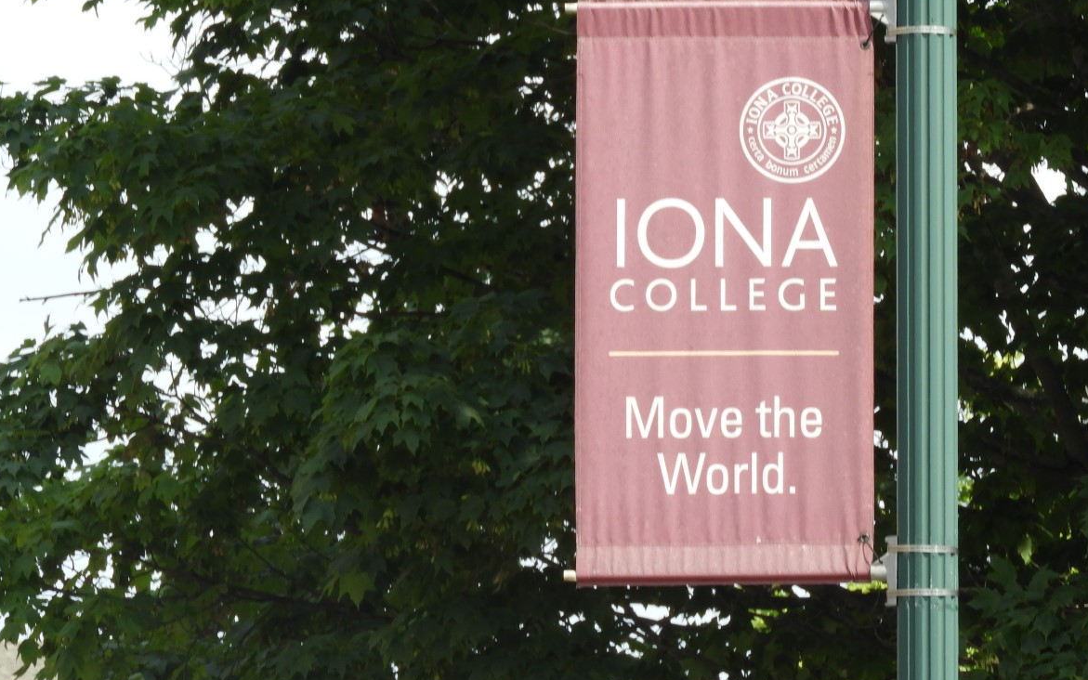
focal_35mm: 391
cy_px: 226
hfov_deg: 5.4
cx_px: 636
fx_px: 11594
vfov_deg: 3.4
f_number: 5.5
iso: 100
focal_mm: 53.7
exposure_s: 1/200
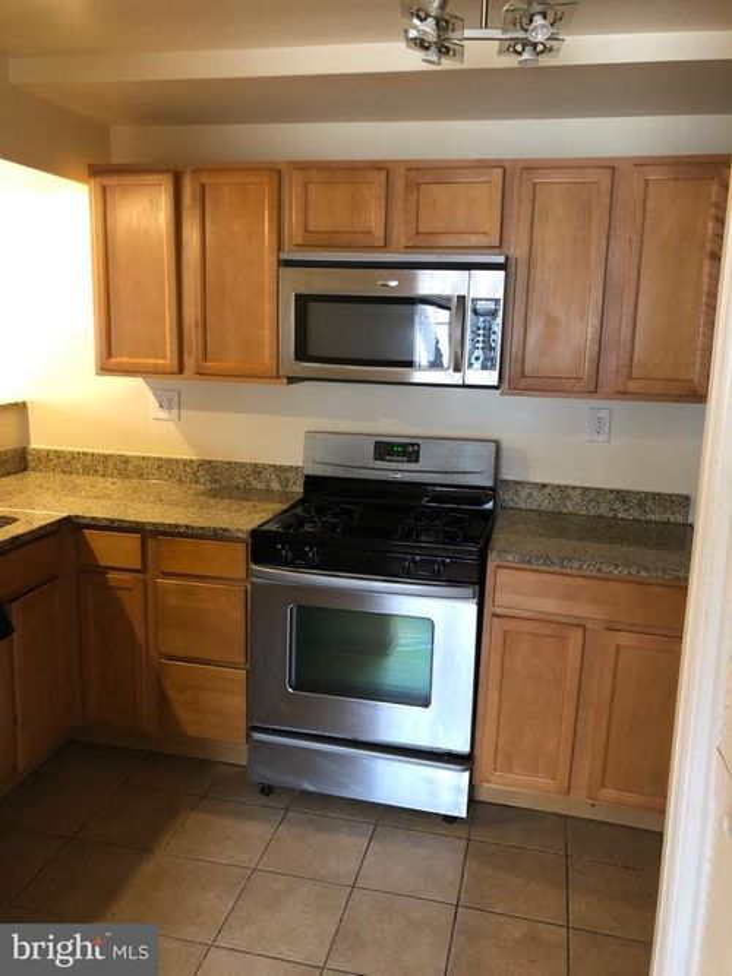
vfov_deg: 63.5
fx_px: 790
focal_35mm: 28
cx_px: 366
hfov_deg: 49.7
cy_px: 488
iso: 100
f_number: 1.8
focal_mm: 4
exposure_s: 1/12
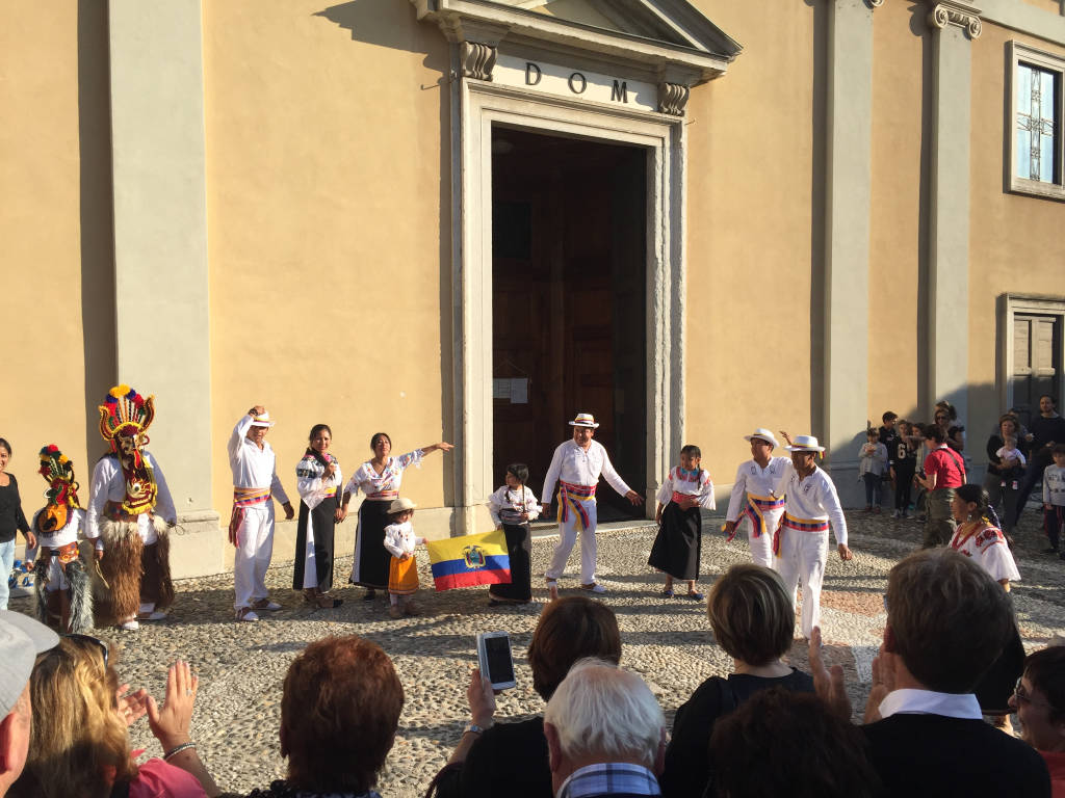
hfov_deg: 61.7
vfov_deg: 48.2
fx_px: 892
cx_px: 532
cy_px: 399
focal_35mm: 29
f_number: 2.2
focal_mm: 4.15
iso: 32
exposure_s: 1/1319
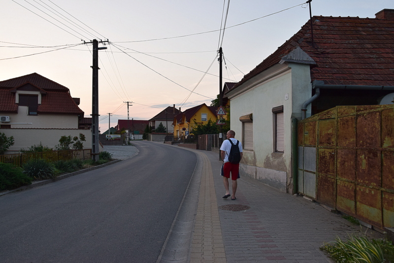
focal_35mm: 32
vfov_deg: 41.7
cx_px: 197
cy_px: 132
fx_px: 345
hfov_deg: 59.5
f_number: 8
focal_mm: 21
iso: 400
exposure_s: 1/60
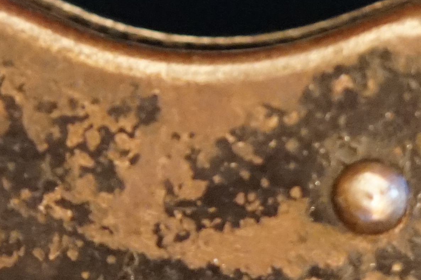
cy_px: 133
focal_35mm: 456
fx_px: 5332
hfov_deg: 4.5
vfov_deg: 3.0
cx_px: 133
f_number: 2.8
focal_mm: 90
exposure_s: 1/100
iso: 6400
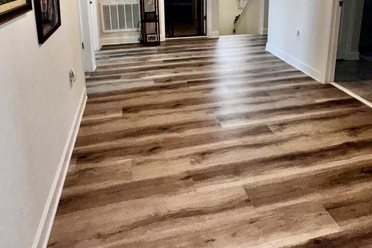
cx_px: 210
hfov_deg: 61.7
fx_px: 310
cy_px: 35
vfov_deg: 41.0
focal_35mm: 30
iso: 80
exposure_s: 1/120
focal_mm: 2.22
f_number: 2.2
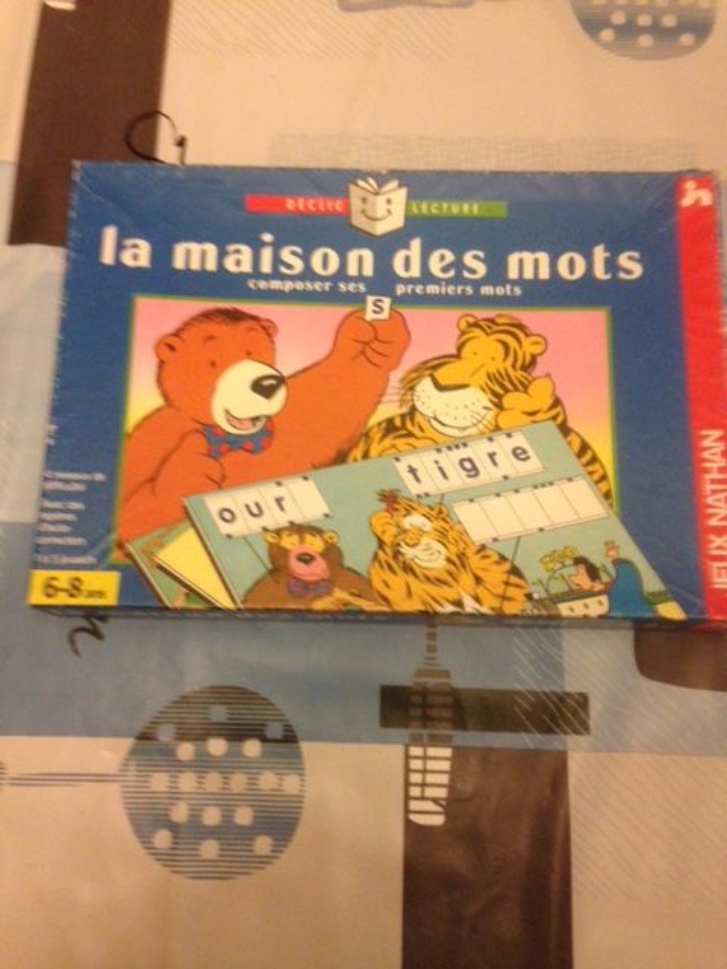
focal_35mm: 33
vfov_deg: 55.4
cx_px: 364
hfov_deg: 42.9
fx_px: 924
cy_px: 484
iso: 320
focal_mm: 4.12
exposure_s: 1/20
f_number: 2.4
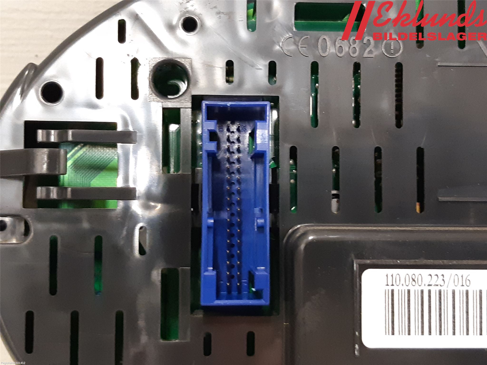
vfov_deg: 53.1
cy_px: 182
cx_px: 244
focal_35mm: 26
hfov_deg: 67.3
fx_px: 366
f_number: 1.7
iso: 320
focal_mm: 3.93
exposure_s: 1/25
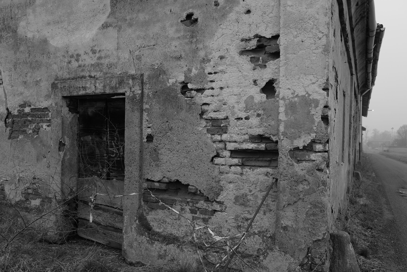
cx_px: 204
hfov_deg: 65.5
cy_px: 136
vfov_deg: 46.4
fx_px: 317
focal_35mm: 28
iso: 100
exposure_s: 1/15
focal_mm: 28
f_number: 4
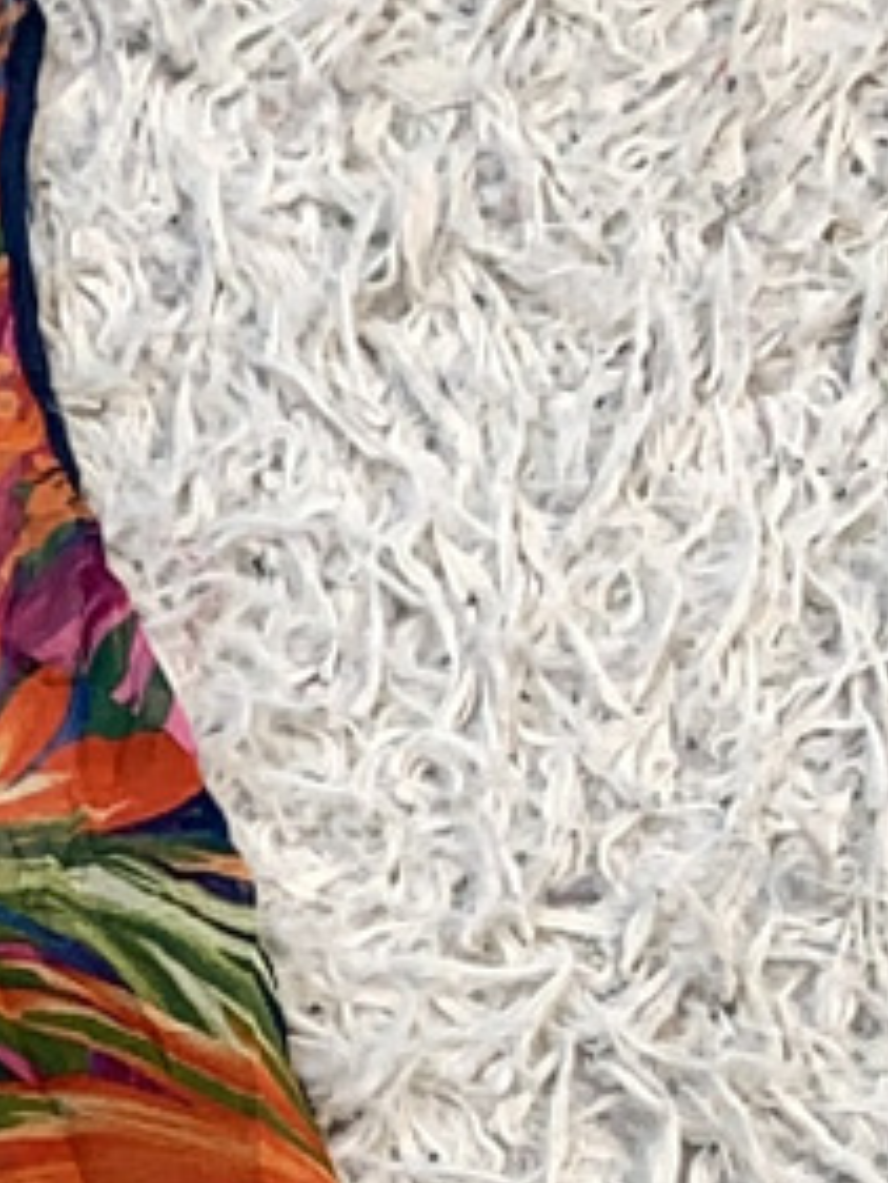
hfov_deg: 13.9
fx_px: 3418
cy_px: 1684
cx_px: -421
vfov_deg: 17.9
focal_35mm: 100
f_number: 1.8
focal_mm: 4.25
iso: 64
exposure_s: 1/100
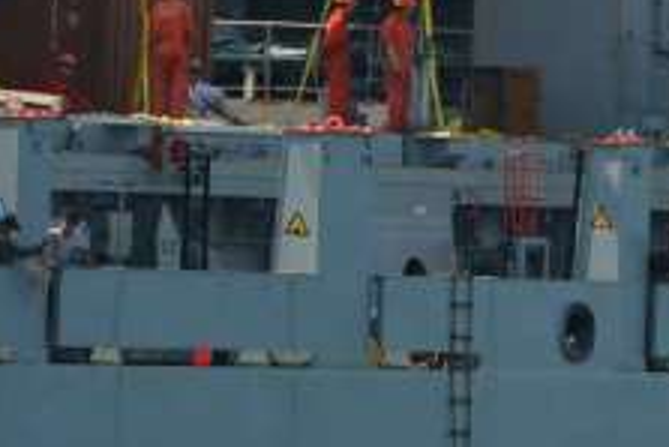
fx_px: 13314
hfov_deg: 2.9
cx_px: 1170
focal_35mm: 716
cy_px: 351
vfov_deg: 1.9
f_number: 8
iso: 100
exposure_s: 1/250
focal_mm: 200
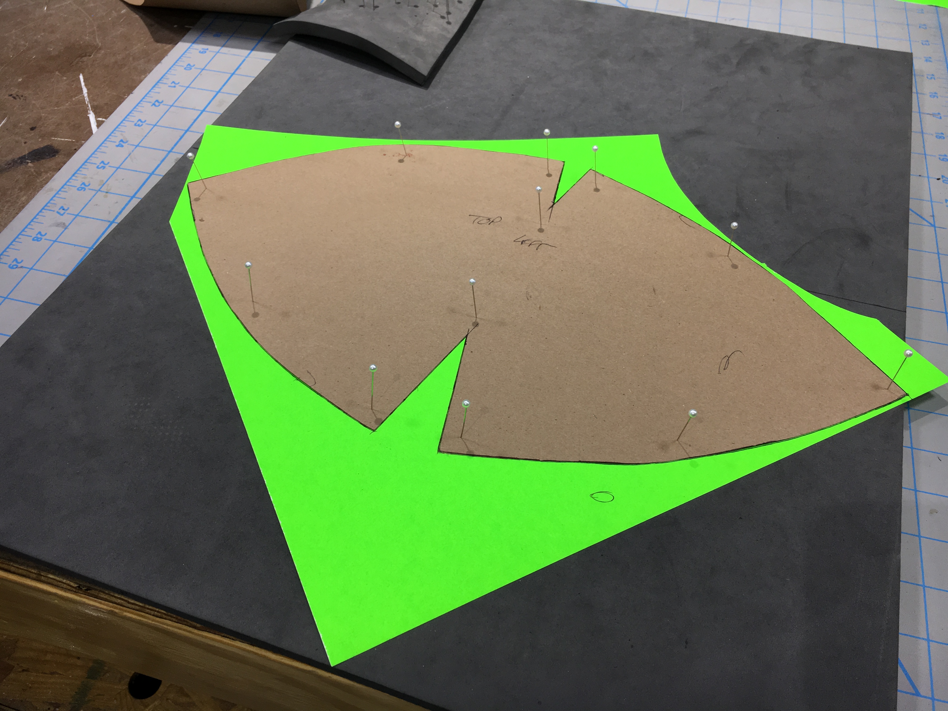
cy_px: 356
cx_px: 474
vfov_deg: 48.2
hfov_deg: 61.7
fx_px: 794
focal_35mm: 29
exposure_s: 1/60
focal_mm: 4.15
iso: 32
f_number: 2.2
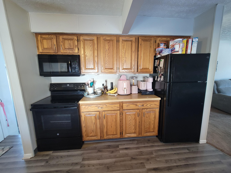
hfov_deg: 106.2
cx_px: 116
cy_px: 86
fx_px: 87
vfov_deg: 89.9
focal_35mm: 13
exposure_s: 1/30
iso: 400
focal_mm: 2.2
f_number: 2.2
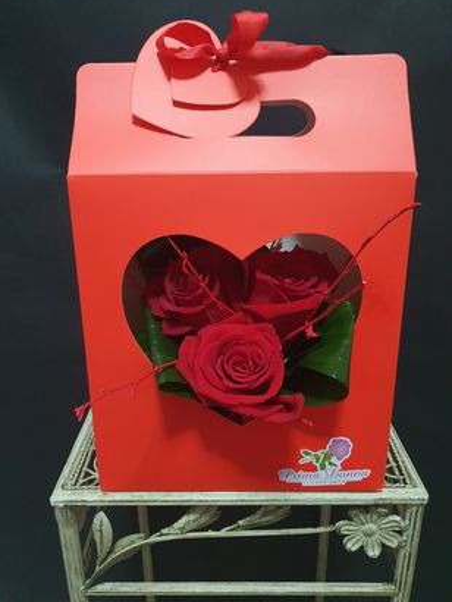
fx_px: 470
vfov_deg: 65.3
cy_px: 292
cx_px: 233
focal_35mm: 27
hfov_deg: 51.4
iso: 800
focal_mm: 4.32
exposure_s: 1/50
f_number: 1.5
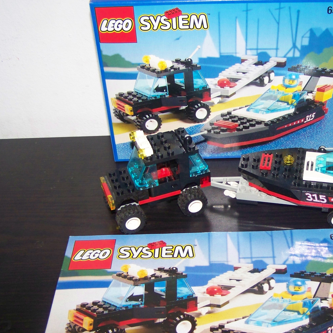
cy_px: 187
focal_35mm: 52
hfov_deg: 32.2
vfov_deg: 32.7
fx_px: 566
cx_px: 246
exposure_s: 1/30
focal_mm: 6.3
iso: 200
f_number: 2.8
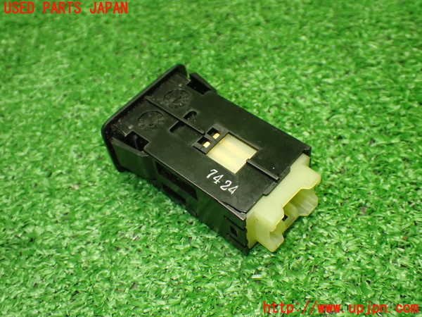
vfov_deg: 35.1
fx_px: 500
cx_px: 211
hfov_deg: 45.8
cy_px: 158
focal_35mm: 41
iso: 800
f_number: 2.8
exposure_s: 1/125
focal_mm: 7.31
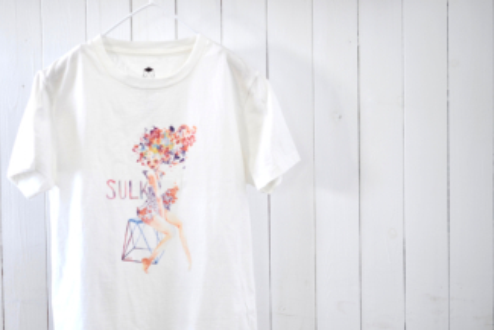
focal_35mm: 83
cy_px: 216
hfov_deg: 24.3
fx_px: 1139
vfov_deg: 16.4
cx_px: 160
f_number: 2.8
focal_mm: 40
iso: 100
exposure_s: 1/20
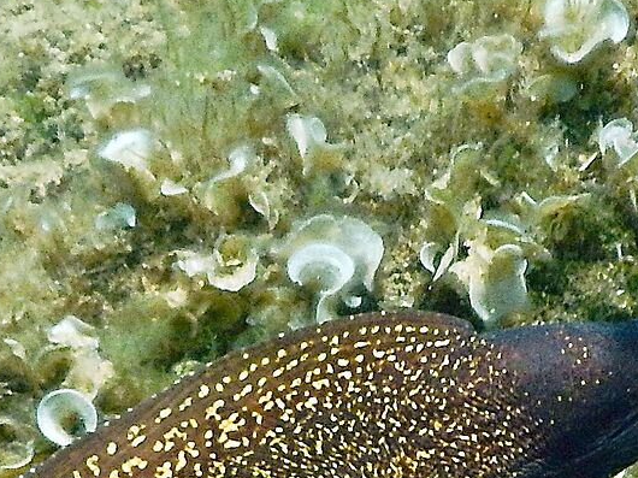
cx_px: 333
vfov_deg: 9.5
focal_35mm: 154
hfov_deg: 12.8
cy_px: 509
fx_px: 2837
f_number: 4.2
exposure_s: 1/400
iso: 125
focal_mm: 6.1
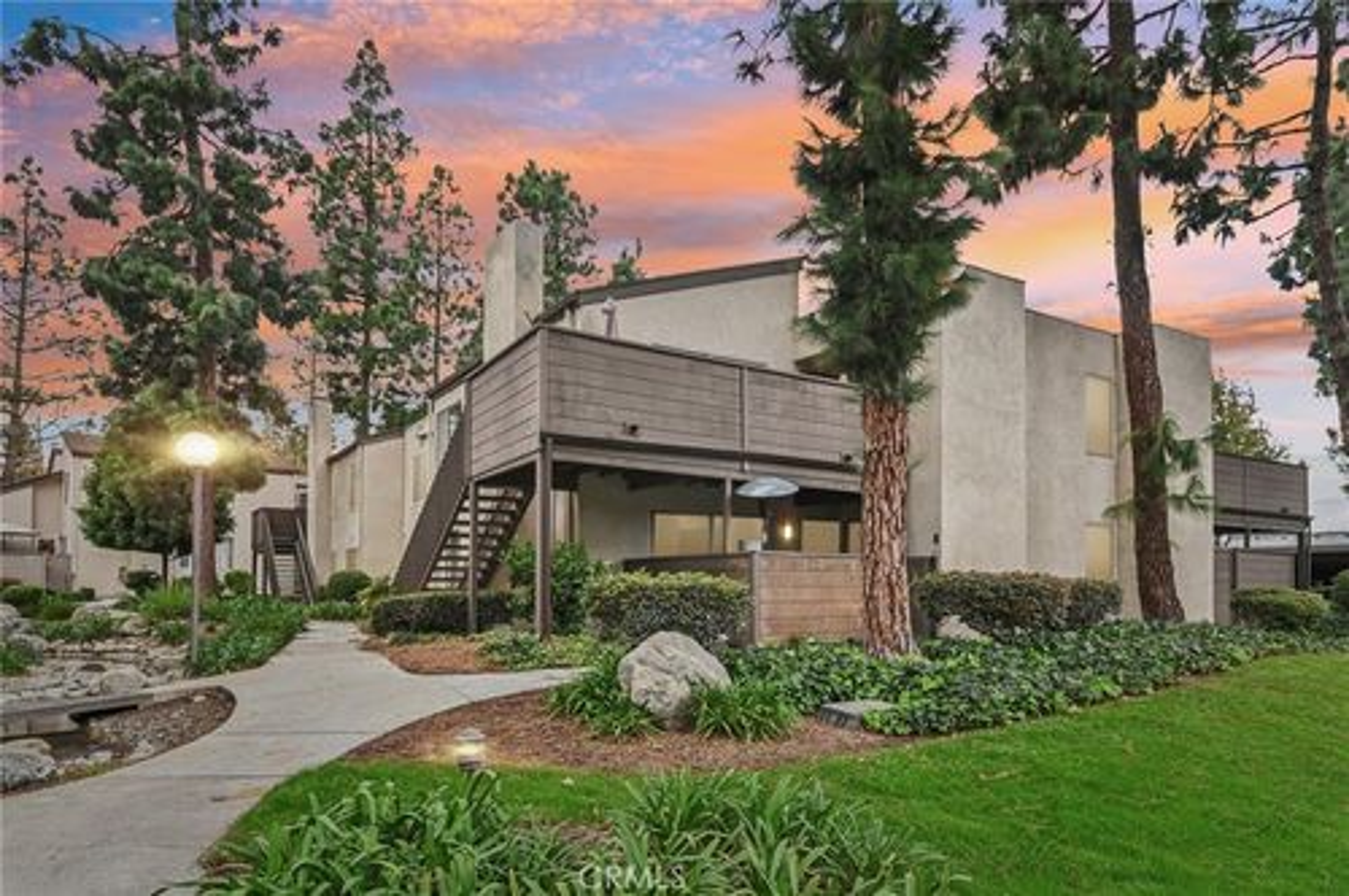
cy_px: 448
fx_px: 823
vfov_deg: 57.1
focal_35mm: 22
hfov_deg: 78.7
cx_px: 674
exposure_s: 1/5
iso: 200
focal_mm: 22
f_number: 22
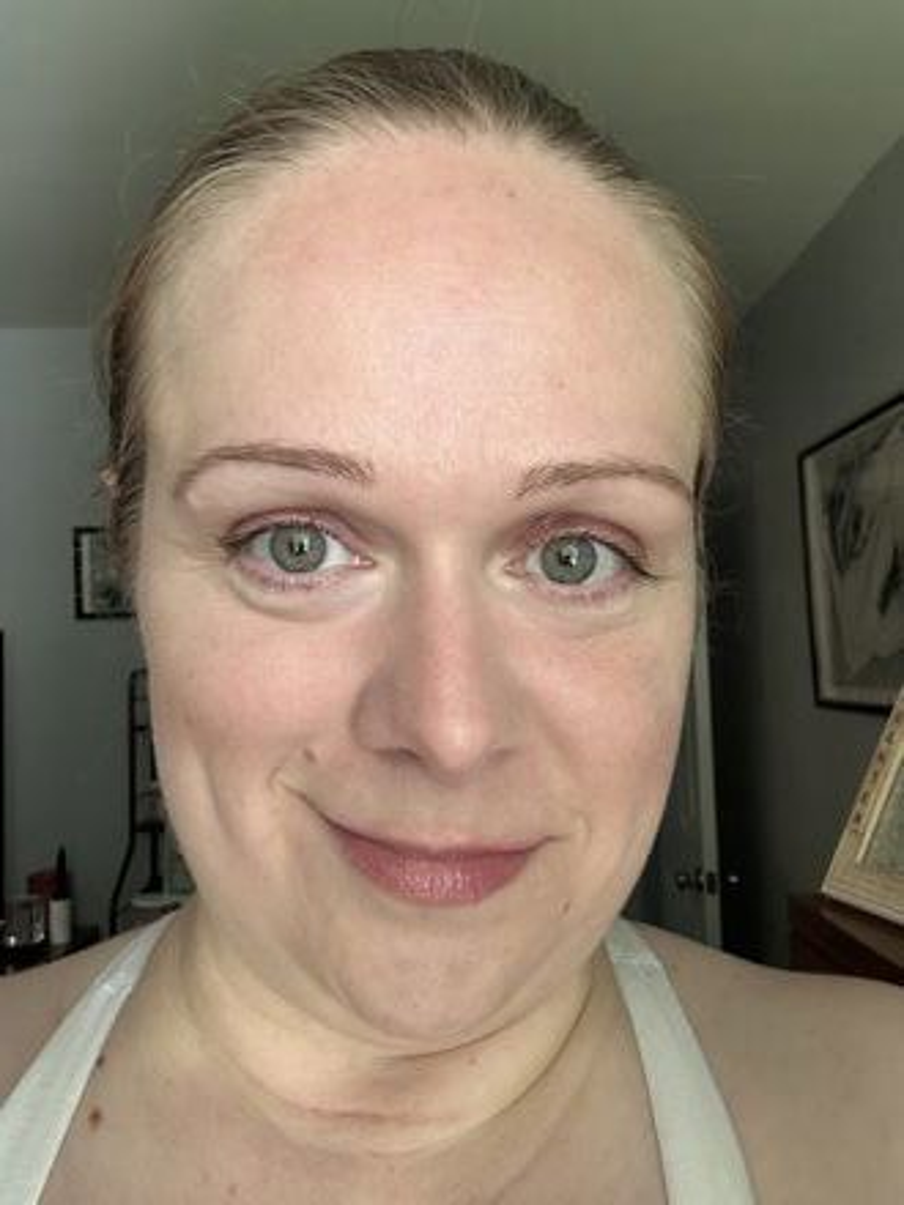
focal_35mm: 30
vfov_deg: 60.0
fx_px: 1045
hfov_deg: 46.8
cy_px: 602
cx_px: 452
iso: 125
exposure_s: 1/60
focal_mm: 2.69
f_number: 1.9
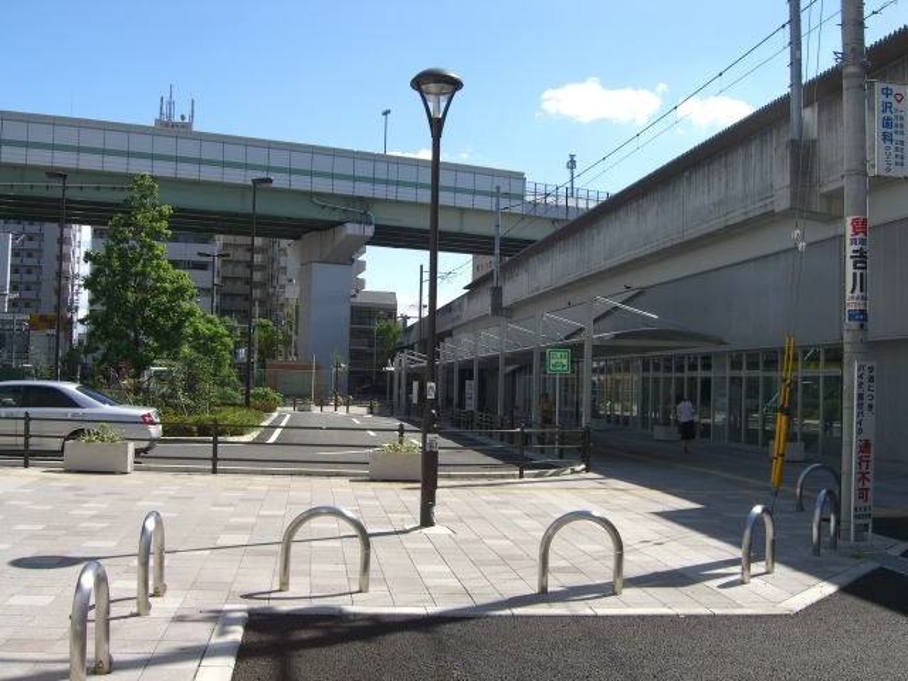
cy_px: 340
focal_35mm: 38
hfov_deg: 49.0
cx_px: 454
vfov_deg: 37.7
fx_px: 997
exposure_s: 1/500
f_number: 4
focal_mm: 7.9
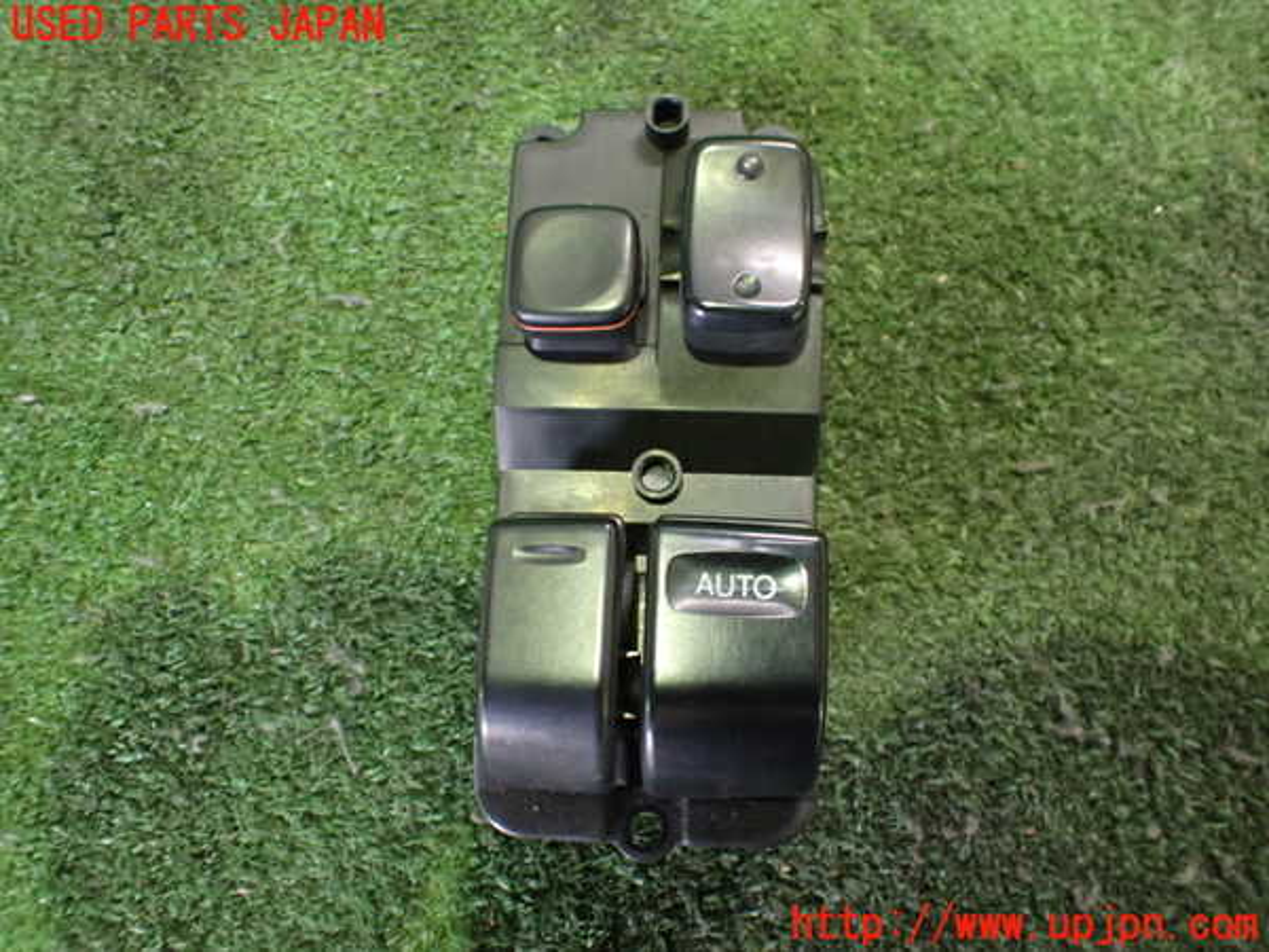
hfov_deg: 60.0
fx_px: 1100
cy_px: 476
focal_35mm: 30
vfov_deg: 46.8
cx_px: 634
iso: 1000
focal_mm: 5.4
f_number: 2.3
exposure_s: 1/30
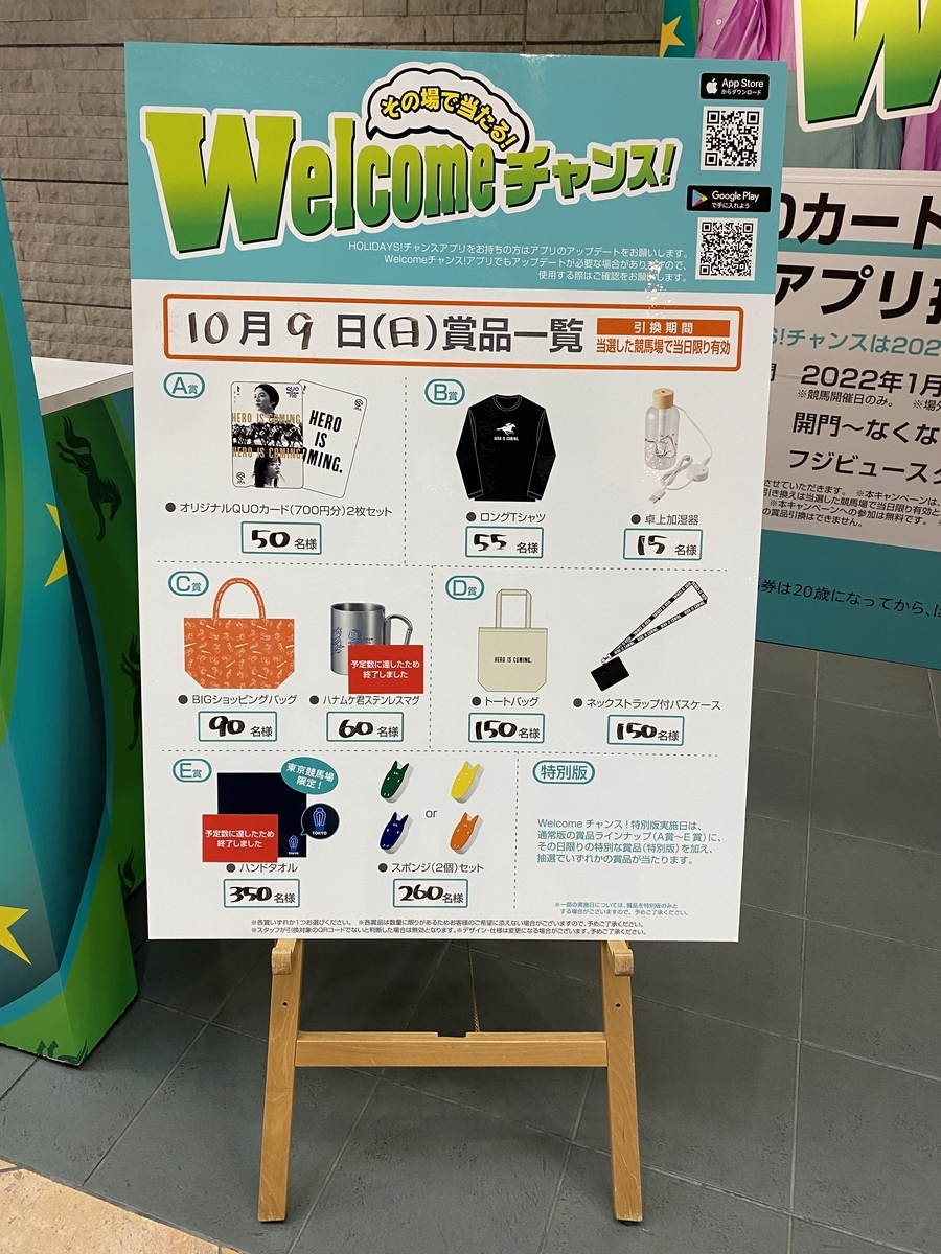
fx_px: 942
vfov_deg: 67.3
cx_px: 470
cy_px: 627
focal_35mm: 26
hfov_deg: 53.1
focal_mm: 4.25
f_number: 1.8
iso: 64
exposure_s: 1/50
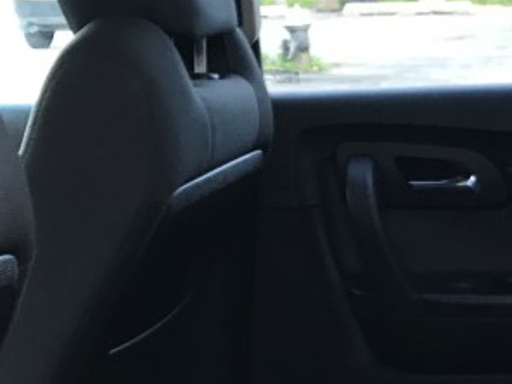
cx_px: 315
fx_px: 1435
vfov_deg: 14.9
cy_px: 405
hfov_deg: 20.2
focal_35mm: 97
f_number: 1.8
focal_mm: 3.99
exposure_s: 1/22
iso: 32
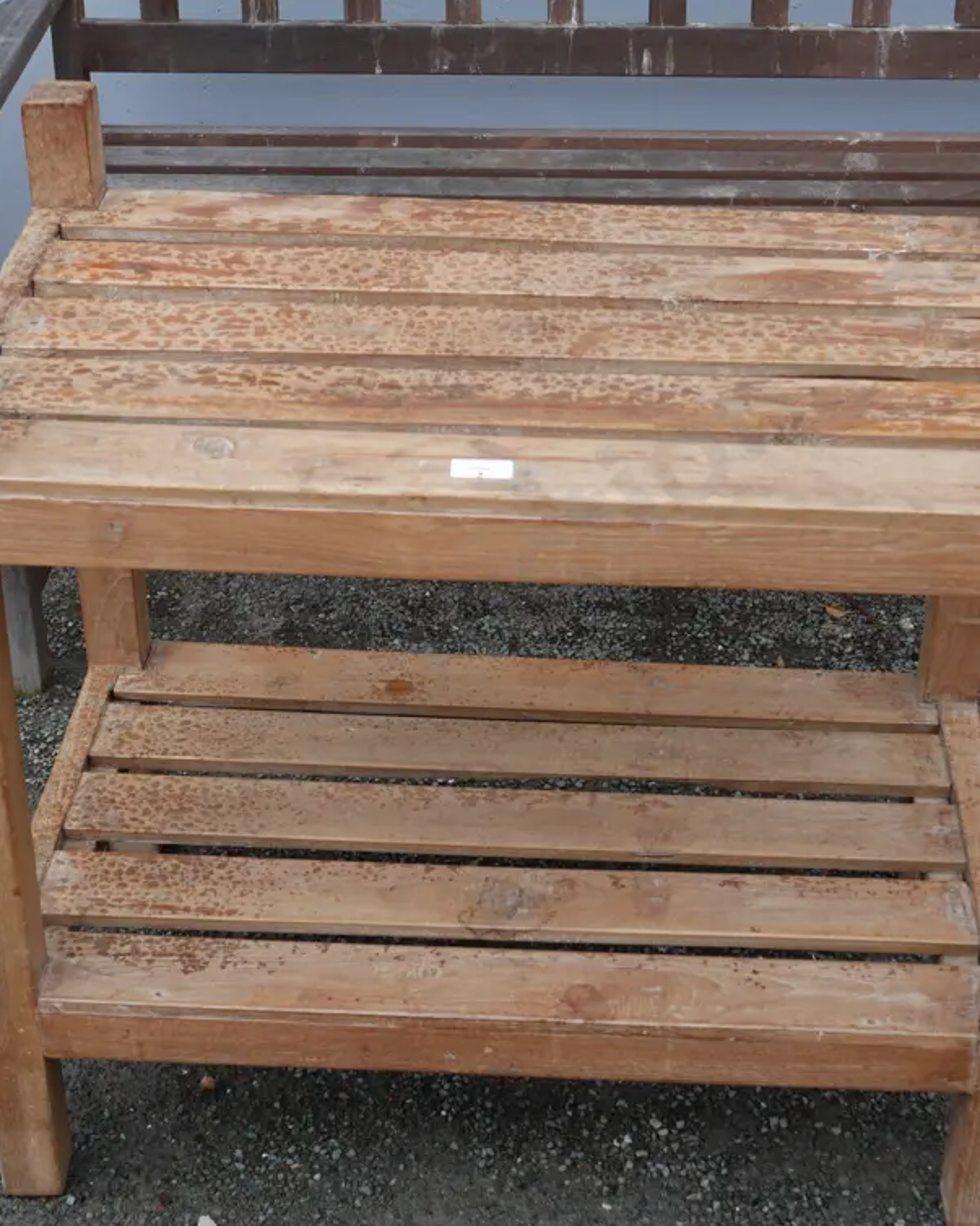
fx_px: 2212
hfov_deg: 25.0
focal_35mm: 61
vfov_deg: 31.0
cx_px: 496
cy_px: 609
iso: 200
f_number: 5.1
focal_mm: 23
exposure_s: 1/100
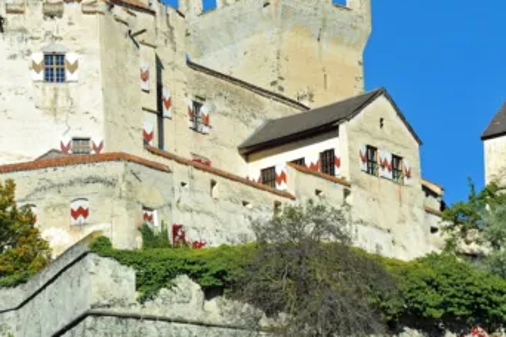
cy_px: 103
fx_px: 4849
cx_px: 311
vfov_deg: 4.0
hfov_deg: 6.0
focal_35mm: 345
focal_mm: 200
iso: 200
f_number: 8
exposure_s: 1/400
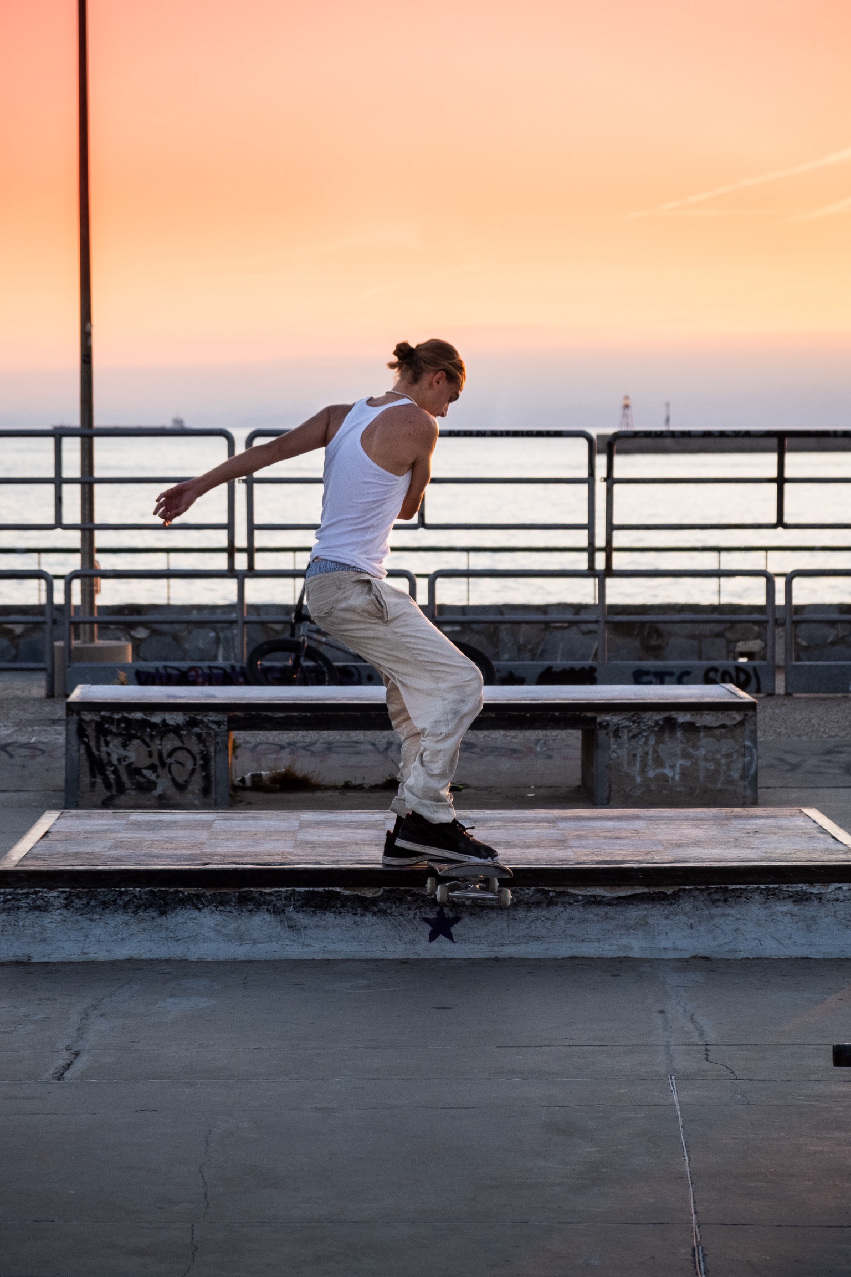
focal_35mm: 83
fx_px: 2943
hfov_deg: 16.5
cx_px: 426
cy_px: 638
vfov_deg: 24.5
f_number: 4
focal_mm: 55
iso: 640
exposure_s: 1/1000
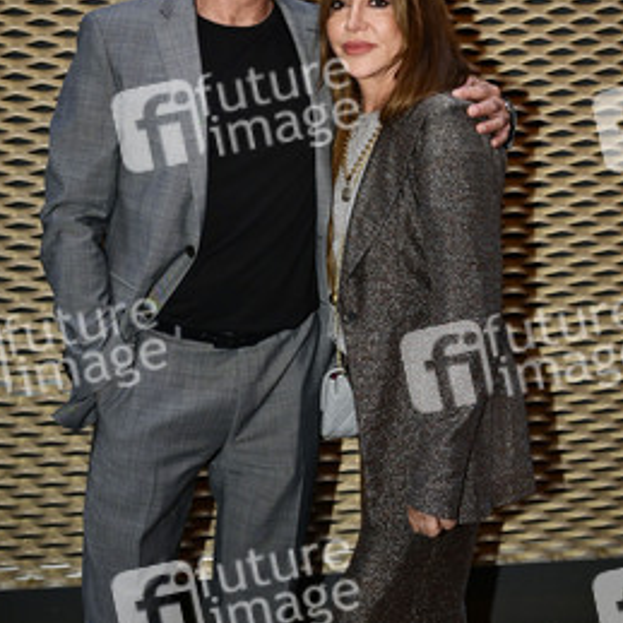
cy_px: 236
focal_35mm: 43
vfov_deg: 39.2
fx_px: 869
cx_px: 305
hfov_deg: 39.5
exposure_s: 1/200
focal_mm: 32.5
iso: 1600
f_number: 5
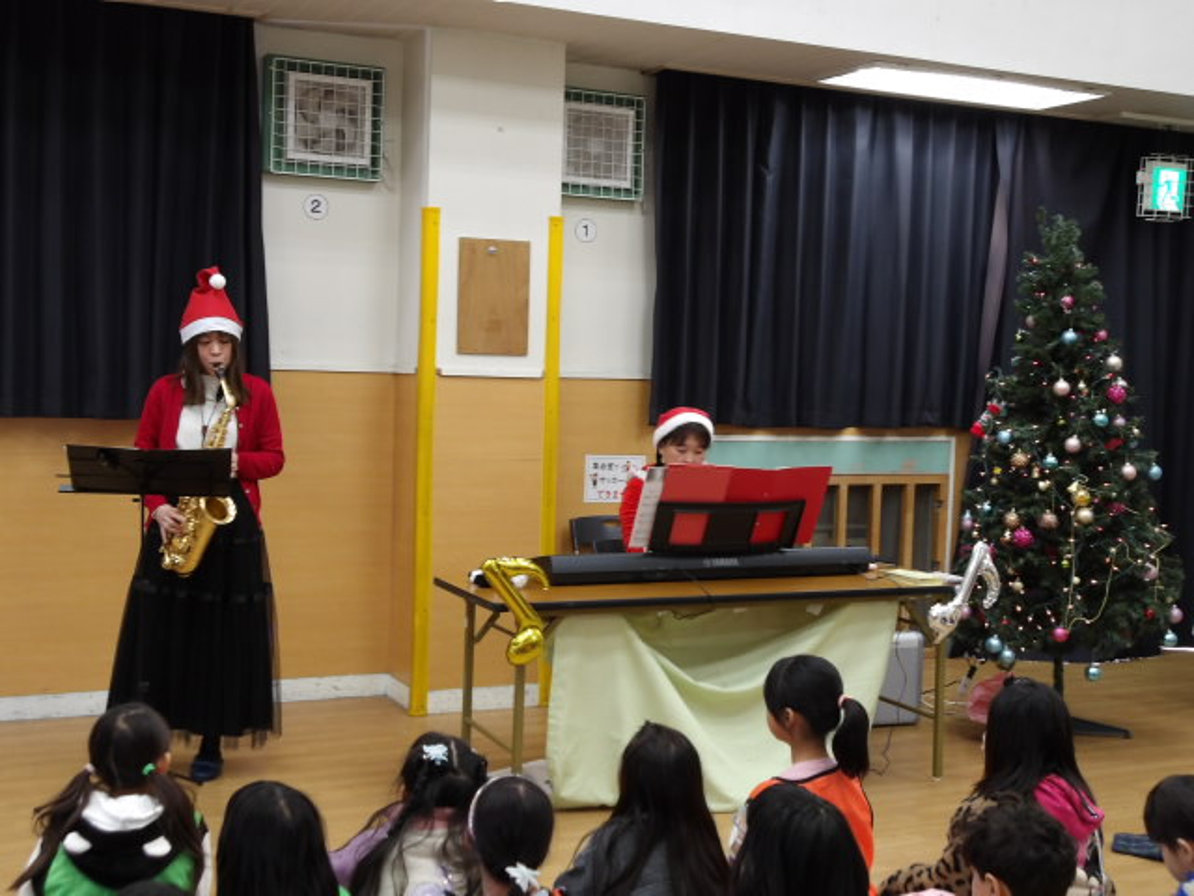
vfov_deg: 34.3
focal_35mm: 42
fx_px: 1449
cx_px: 597
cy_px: 448
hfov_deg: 44.8
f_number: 3.7
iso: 160
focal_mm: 7.6
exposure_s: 1/22
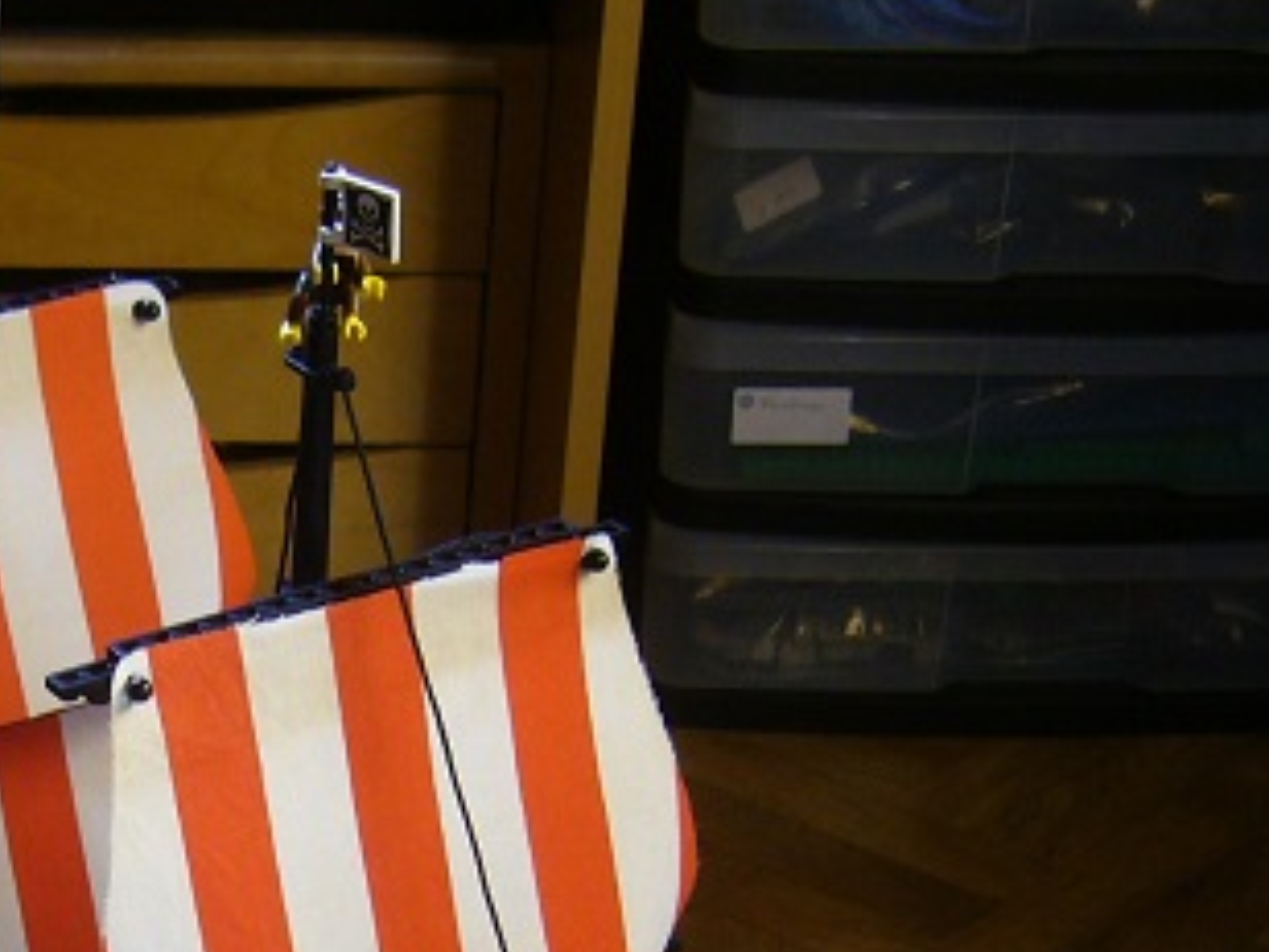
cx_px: 103
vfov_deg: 15.8
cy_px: 1034
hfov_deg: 21.0
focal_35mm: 91
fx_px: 3336
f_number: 2.8
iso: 100
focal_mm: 5.8
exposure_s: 1/25
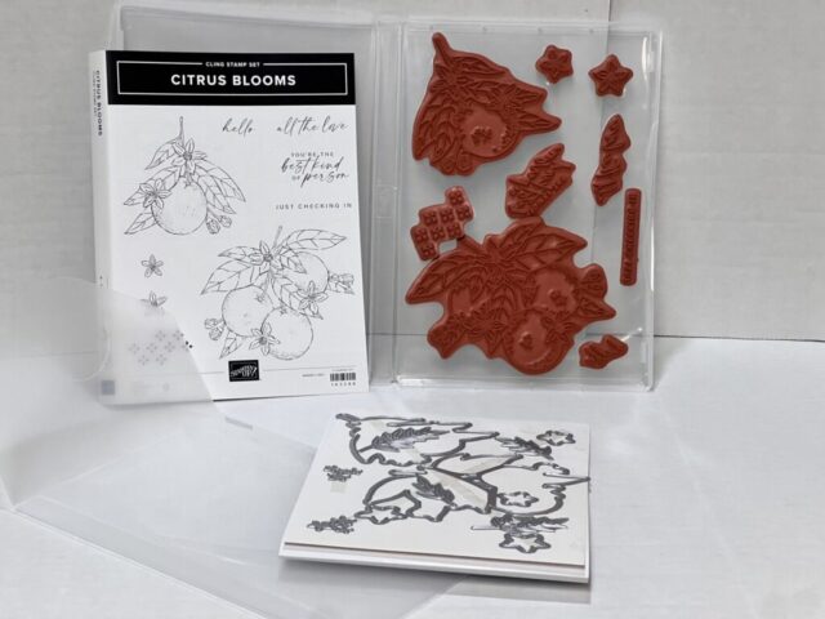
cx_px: 412
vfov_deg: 19.1
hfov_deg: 25.3
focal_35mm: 77
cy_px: 310
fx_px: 1835
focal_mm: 9
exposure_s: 1/120
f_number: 2.8
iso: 200
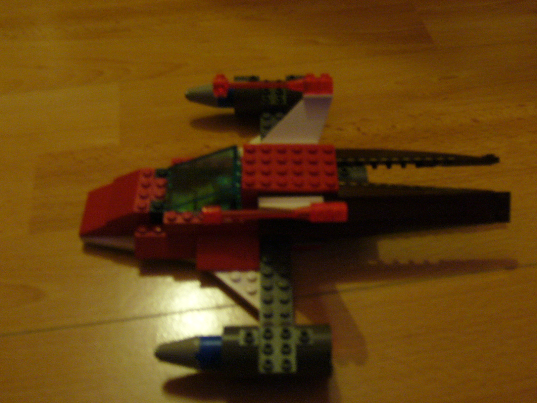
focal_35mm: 45
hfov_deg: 42.1
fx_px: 698
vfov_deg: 32.2
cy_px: 202
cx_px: 268
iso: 200
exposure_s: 1/8
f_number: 3.2
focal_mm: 7.5
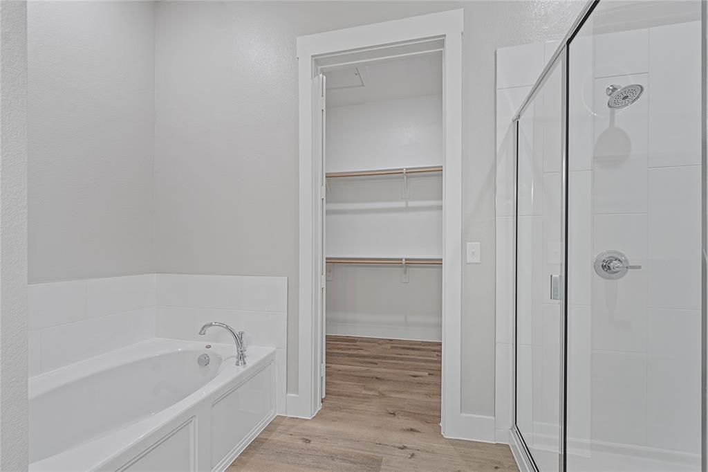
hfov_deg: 100.4
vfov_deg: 77.3
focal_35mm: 15
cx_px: 354
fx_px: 295
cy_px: 236
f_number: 11
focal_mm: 10
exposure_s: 1.5
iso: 100
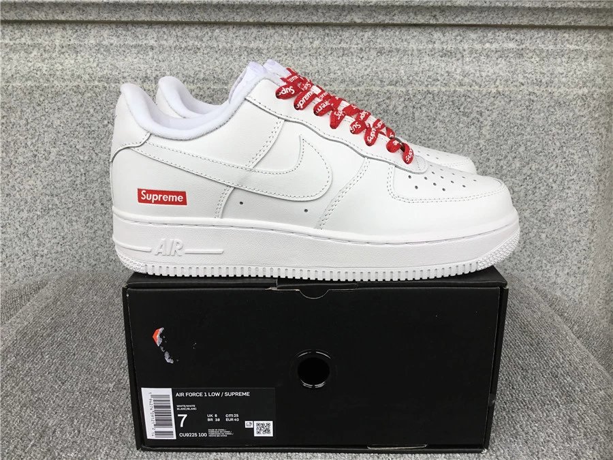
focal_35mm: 31
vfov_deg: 45.4
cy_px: 230
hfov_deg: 58.4
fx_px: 549
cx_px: 306
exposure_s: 1/119
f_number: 2.4
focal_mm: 3.3
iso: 25
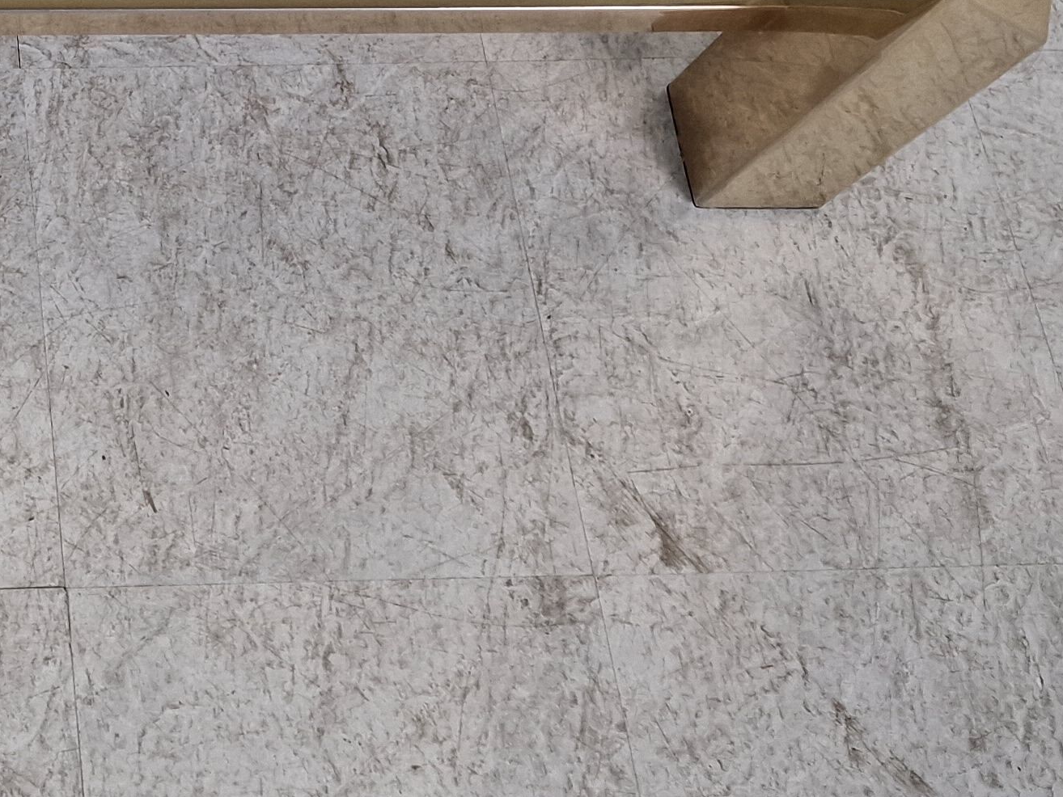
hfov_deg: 25.2
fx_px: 2150
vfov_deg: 18.5
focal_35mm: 70
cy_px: -407
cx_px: -184
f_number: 1.8
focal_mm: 6.4
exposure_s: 1/180
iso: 160
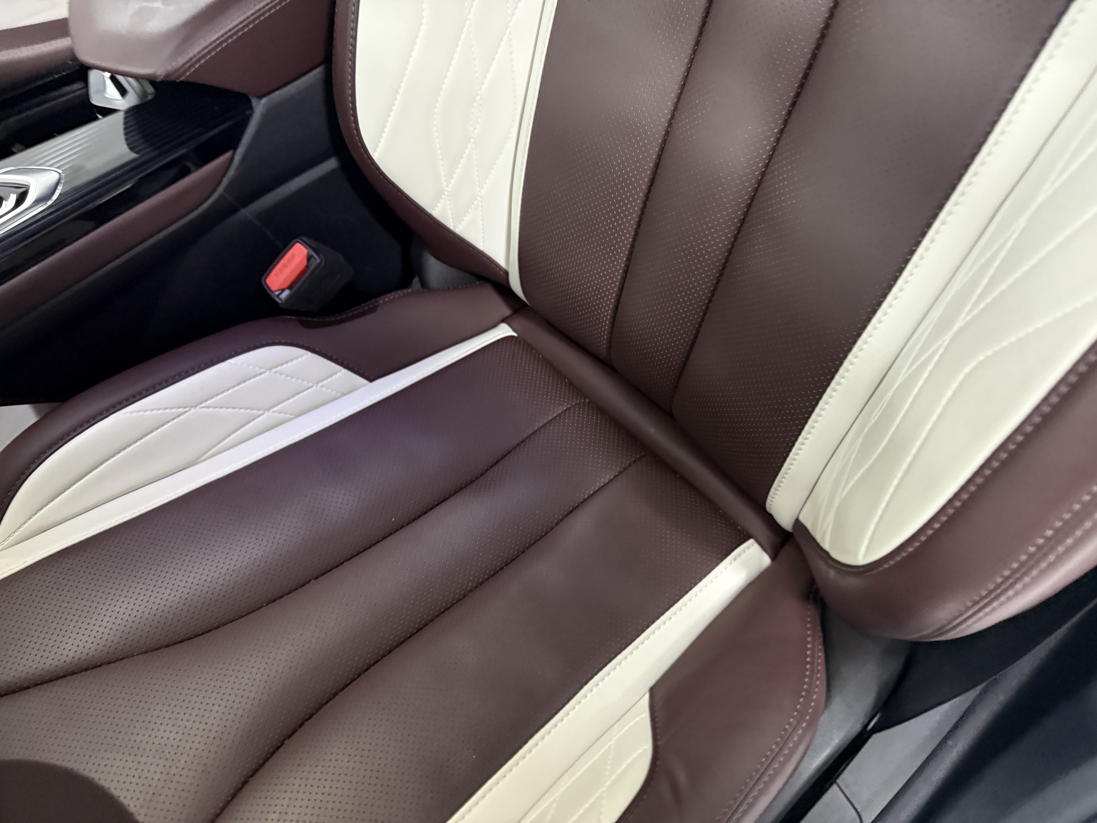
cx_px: 548
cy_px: 412
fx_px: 761
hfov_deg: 71.6
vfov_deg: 56.8
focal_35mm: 24
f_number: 1.78
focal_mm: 6.76
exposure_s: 1/35
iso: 800
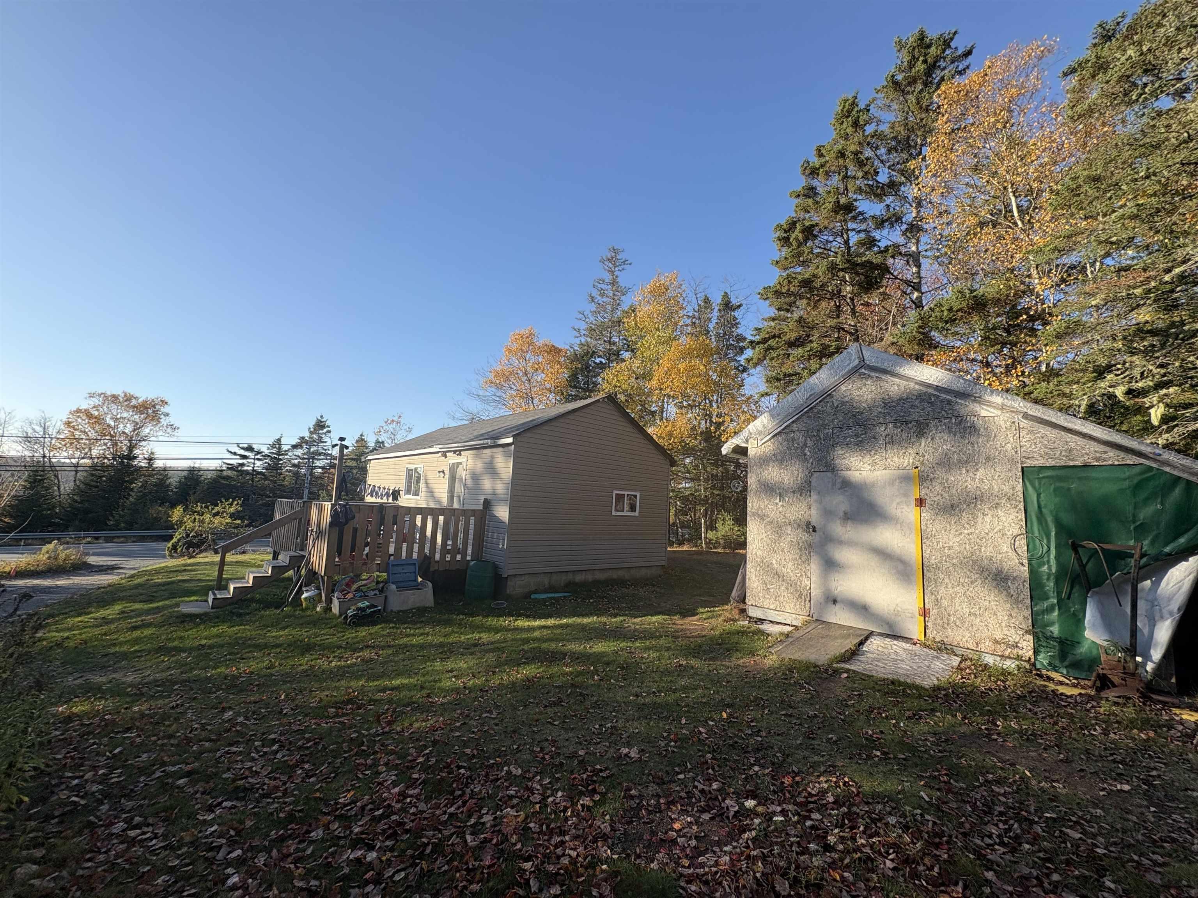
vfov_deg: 85.7
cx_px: 599
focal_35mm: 14
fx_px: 485
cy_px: 449
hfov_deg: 102.1
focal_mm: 2.22
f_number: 2.2
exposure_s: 1/720
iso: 40
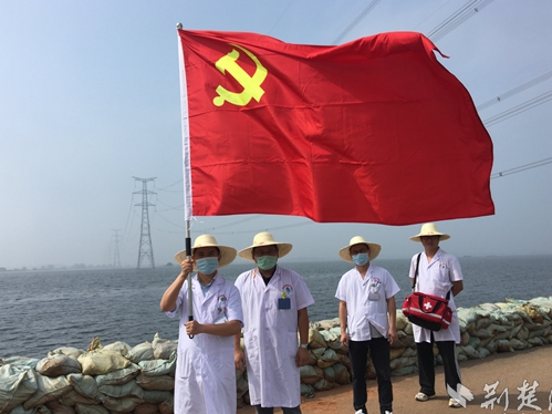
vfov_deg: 44.1
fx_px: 510
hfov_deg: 56.8
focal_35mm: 32
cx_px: 277
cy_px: 215
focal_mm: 4.15
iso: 25
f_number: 2.2
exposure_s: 1/2404
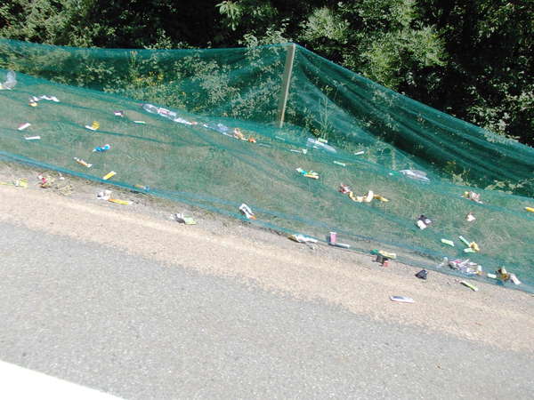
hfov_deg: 63.4
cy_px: 200
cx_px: 267
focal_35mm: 28
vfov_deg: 49.7
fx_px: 432
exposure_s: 1/400
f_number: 5.4
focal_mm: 4
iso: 80
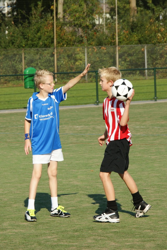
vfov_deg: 12.4
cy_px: 125
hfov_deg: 8.3
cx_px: 84
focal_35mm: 165
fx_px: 1147
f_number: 9
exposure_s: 1/400
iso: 200
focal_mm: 110
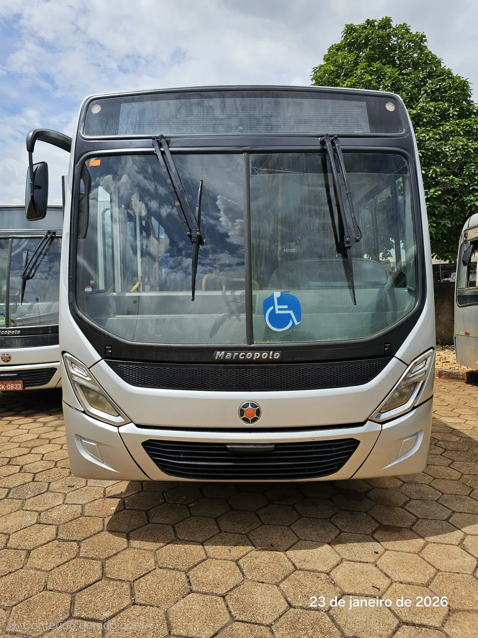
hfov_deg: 58.9
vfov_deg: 73.9
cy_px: 319
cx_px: 239
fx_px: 423
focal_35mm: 23
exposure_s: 1/1667
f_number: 1.7
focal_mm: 6.3
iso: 16
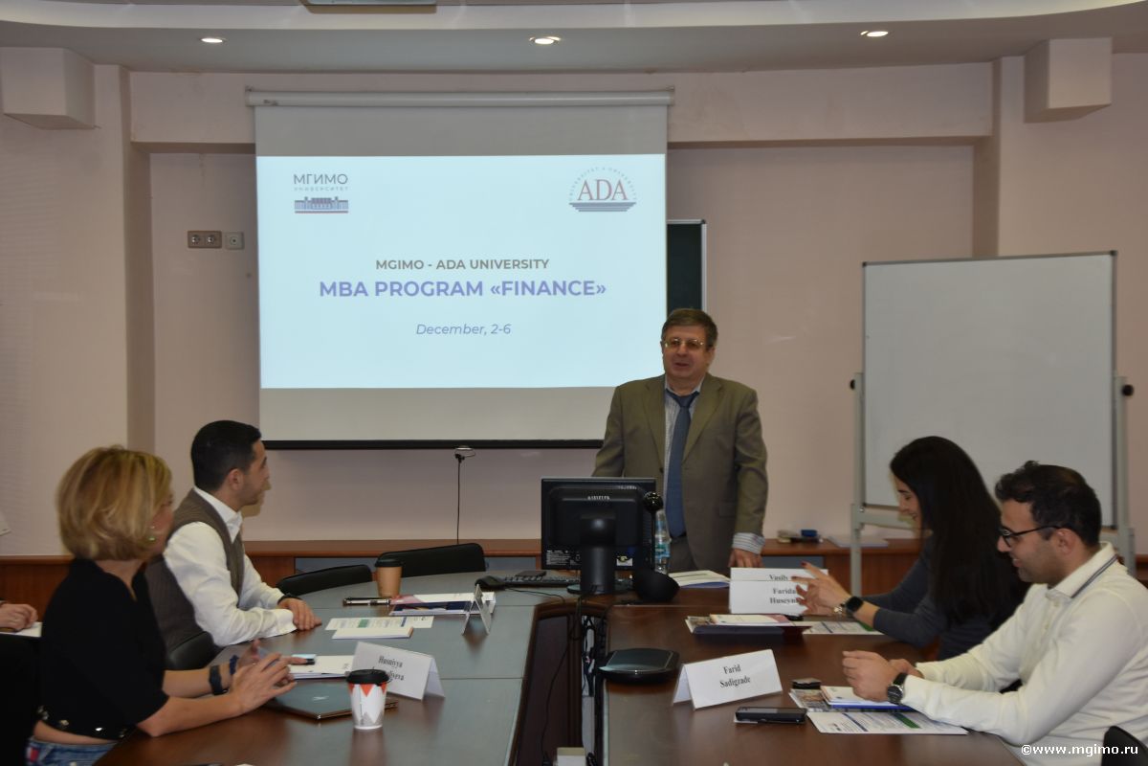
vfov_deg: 21.6
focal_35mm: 63
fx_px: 2009
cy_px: 383
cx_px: 574
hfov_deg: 31.9
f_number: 4.8
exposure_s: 1/80
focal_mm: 42
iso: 400
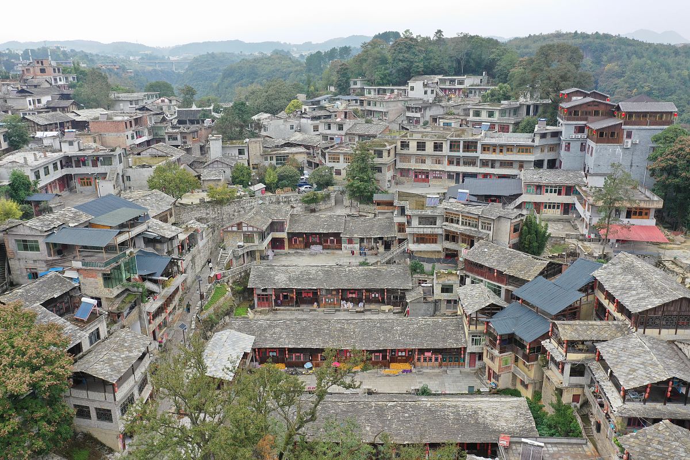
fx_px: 537
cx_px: 345
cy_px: 230
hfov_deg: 65.5
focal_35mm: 28
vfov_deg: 46.4
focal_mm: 10.26
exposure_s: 1/160
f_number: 4.5
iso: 100
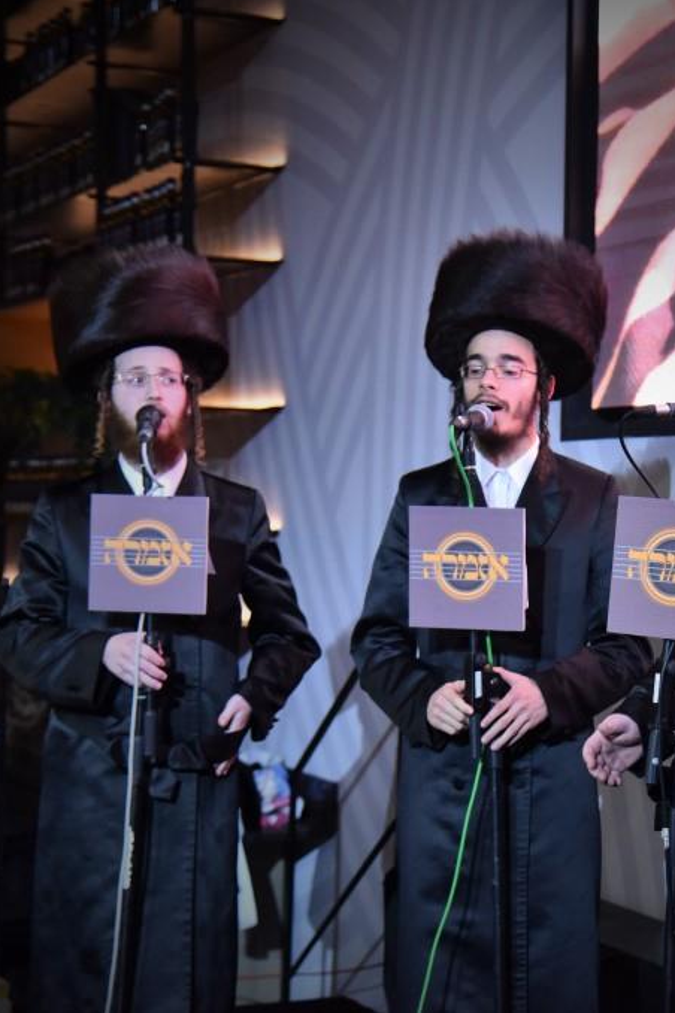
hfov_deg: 16.3
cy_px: 505
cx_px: 517
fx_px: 2337
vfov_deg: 24.5
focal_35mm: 83
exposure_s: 1/250
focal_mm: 55
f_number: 4
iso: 2000
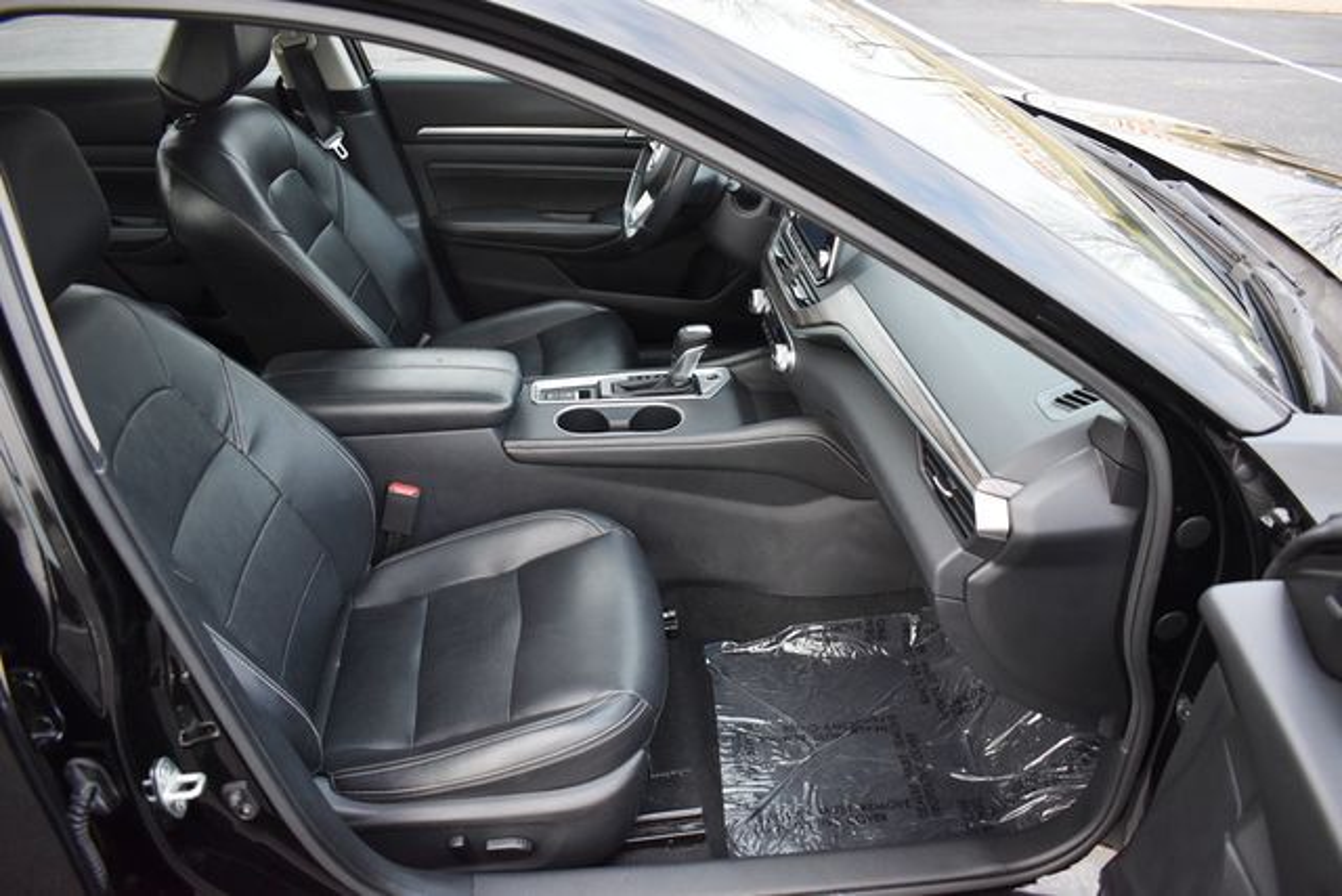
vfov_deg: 48.0
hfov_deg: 67.4
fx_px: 1007
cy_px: 448
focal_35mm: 27
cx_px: 671
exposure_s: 1/160
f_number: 3.5
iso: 800
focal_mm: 18
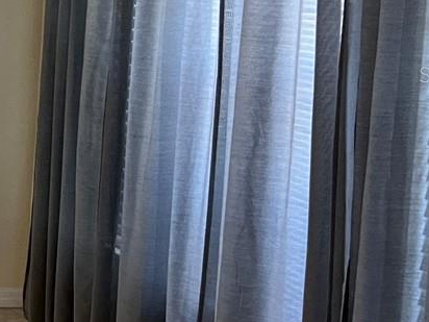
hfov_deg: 16.6
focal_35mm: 101
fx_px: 1252
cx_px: -316
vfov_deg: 14.6
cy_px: 74
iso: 250
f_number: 1.5
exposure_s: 1/60
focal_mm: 5.7
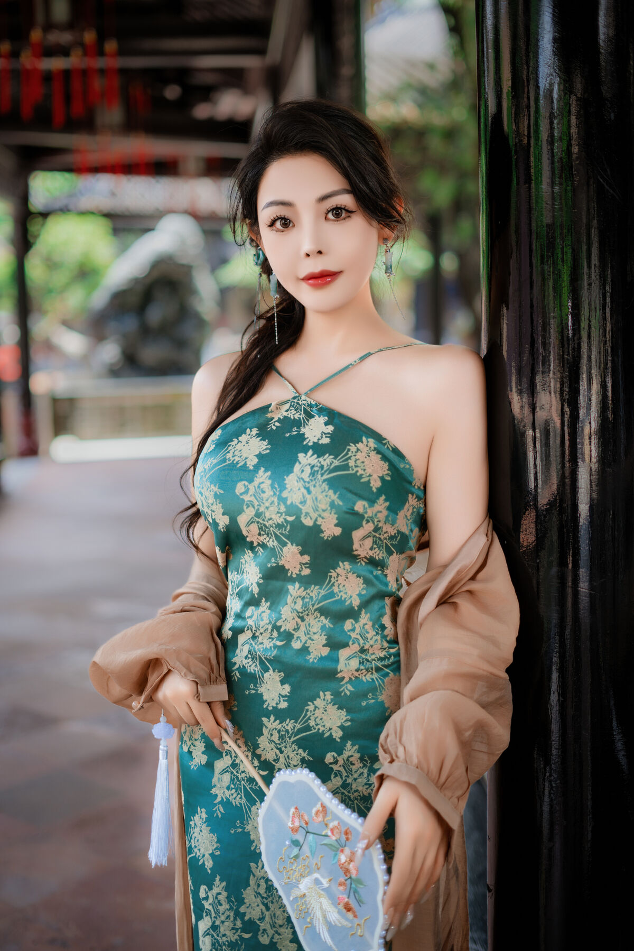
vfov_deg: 39.6
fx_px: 1320
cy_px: 476
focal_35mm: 50
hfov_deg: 27.0
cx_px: 317
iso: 100
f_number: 2
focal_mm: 50
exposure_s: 1/320
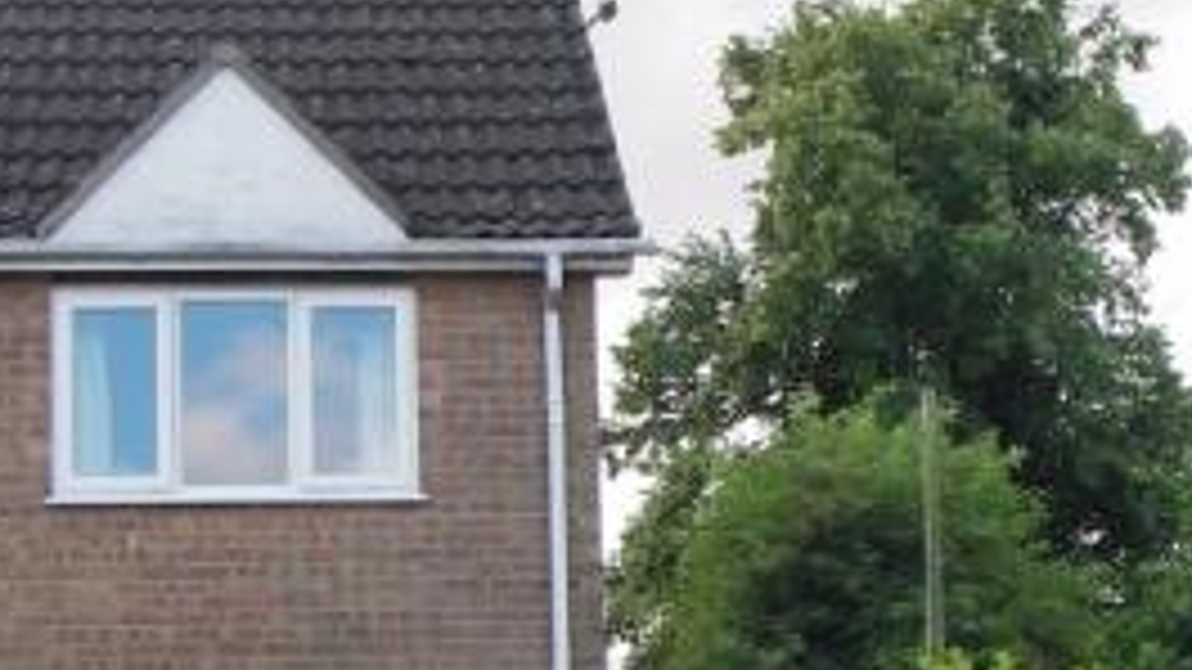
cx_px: 636
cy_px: 731
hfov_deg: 23.4
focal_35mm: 91
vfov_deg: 13.1
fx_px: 2876
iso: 50
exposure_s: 1/160
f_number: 3.3
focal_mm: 6.3
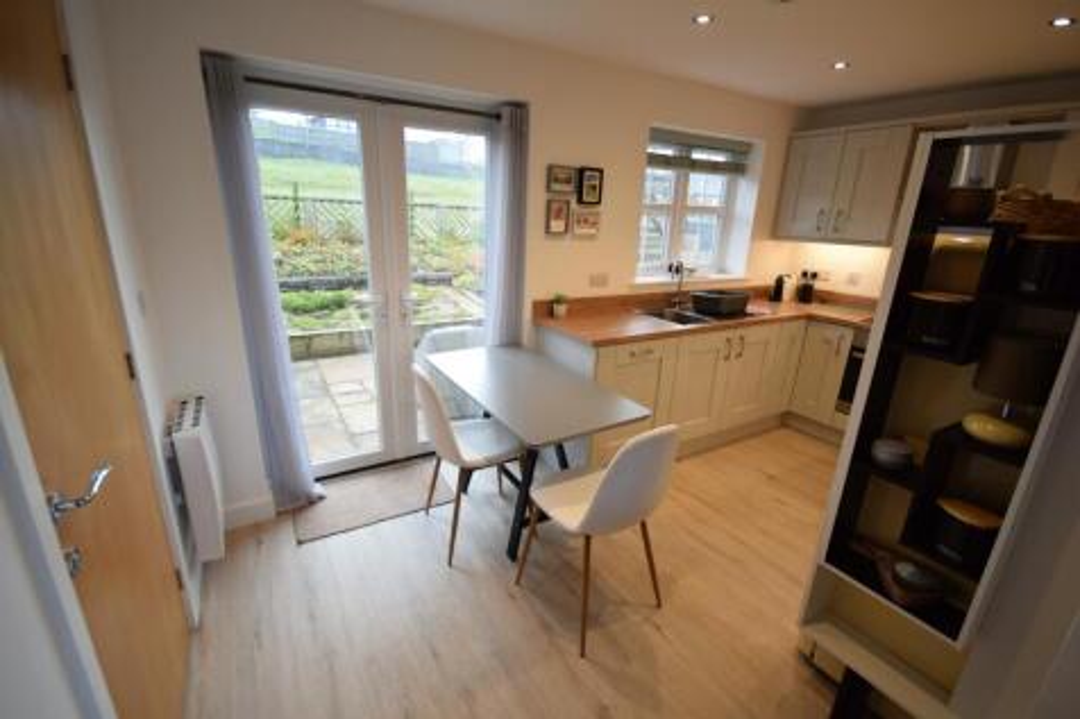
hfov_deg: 100.4
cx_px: 540
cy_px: 360
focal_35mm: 15
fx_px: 450
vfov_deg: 77.3
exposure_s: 1/80
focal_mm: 10
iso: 400
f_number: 4.5
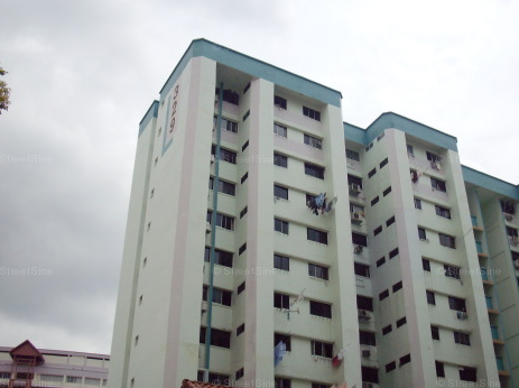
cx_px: 296
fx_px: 659
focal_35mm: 44
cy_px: 160
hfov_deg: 42.9
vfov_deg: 32.7
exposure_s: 1/1000
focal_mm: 6.2
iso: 80
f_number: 5.6
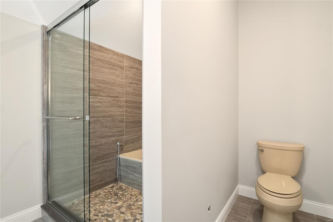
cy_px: 111
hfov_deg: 96.7
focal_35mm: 16
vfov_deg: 73.7
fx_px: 148
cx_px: 166
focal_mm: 8
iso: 400
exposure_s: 1/2.5
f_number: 10
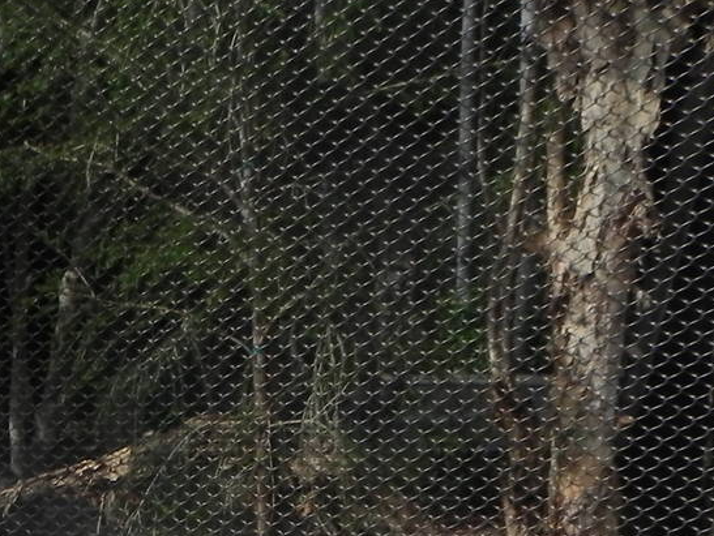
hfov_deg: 23.4
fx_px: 1569
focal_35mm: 76
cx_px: -154
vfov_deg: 17.7
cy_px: 768
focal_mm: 4.6
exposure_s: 1/384
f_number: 7.1
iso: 160
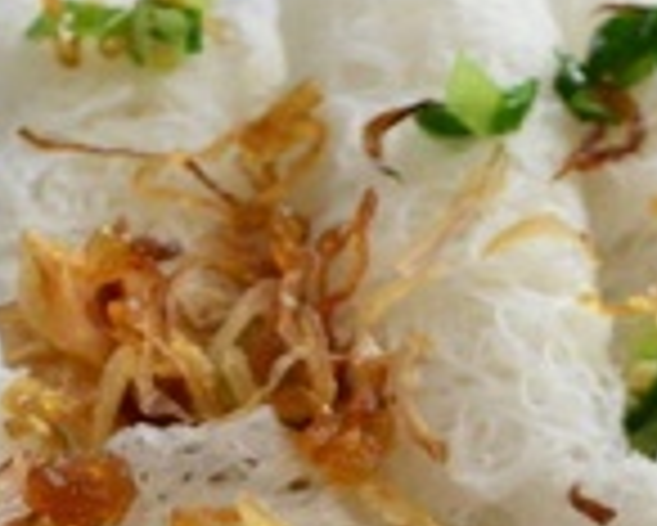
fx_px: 3152
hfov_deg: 11.8
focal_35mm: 162
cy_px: 942
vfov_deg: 9.1
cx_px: 562
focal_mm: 24
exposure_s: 1/30
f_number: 4
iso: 1100
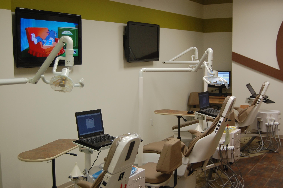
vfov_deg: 28.0
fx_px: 377
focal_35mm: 48
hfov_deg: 41.1
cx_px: 142
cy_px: 94
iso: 400
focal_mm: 32
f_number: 4.5
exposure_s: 1/50
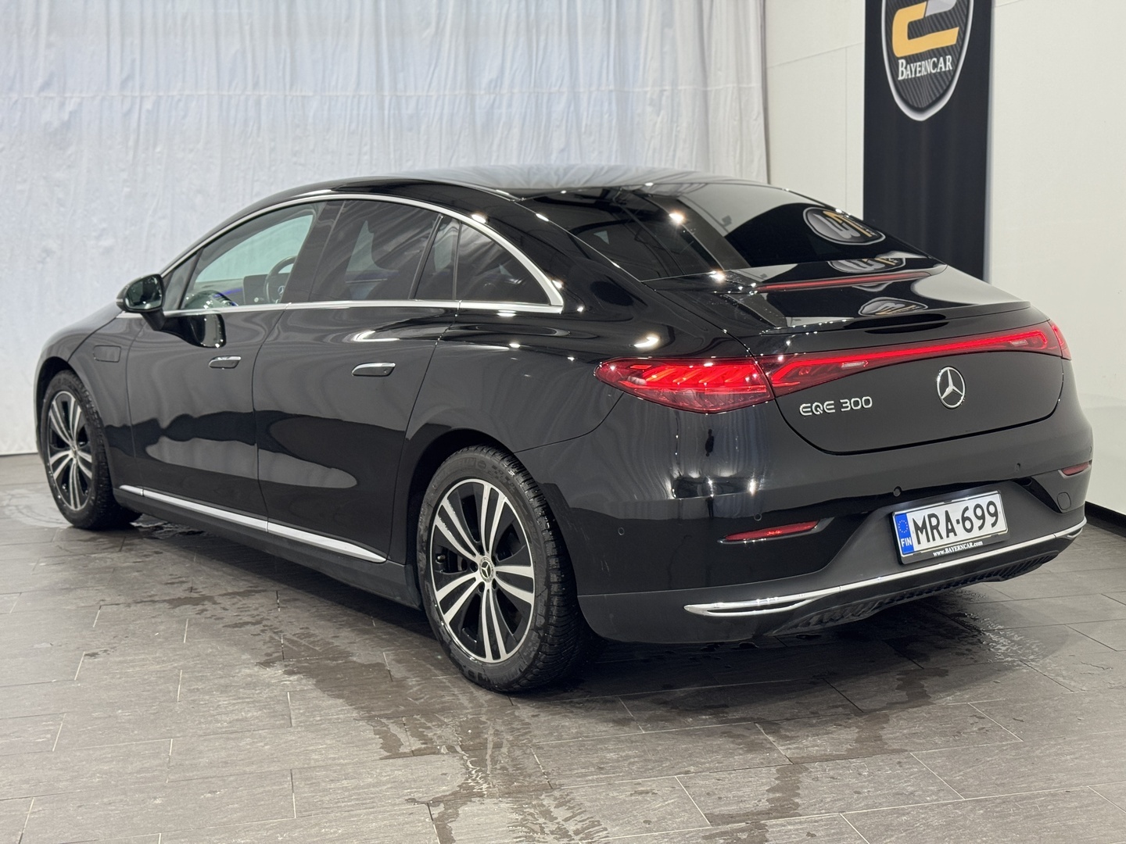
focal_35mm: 48
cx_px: 563
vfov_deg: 30.3
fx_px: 1561
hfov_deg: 39.7
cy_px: 422
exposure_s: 1/100
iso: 160
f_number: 1.78
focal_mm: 6.76
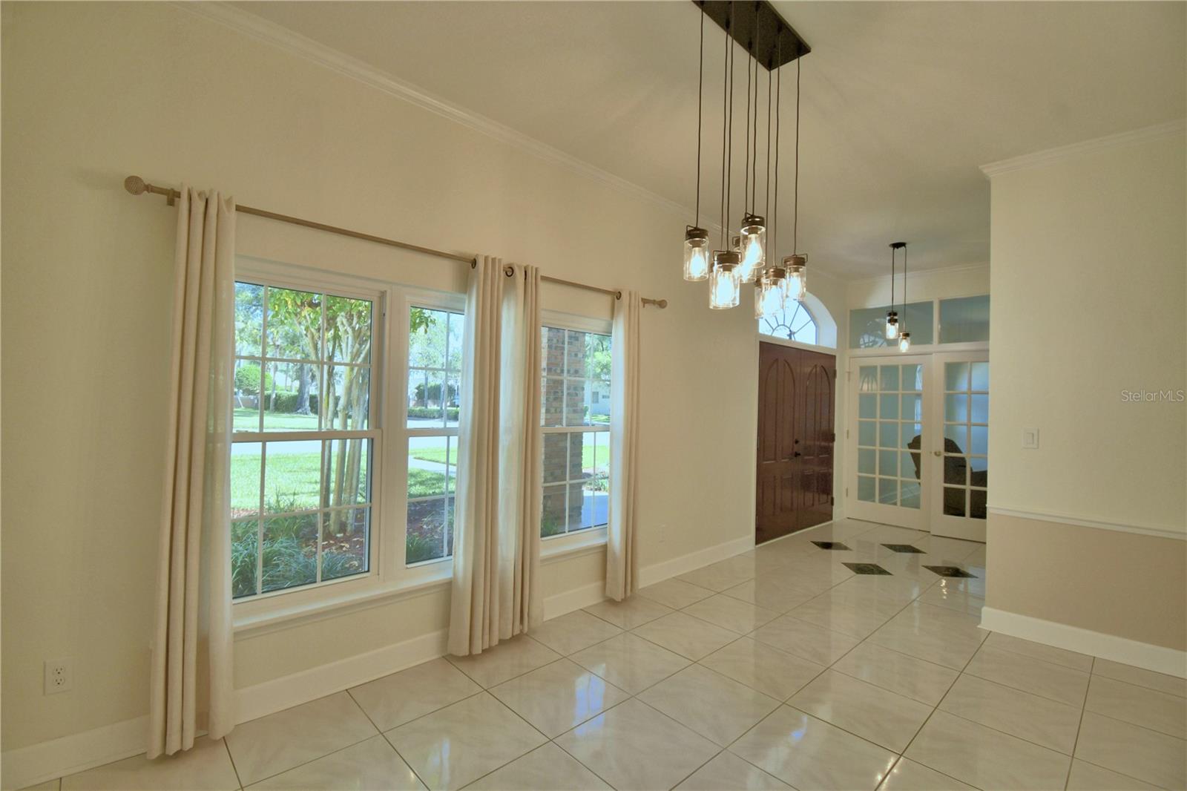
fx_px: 494
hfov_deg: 100.4
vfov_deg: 77.3
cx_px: 594
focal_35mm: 15
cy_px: 396
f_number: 4.5
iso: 200
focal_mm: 10
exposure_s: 1/160
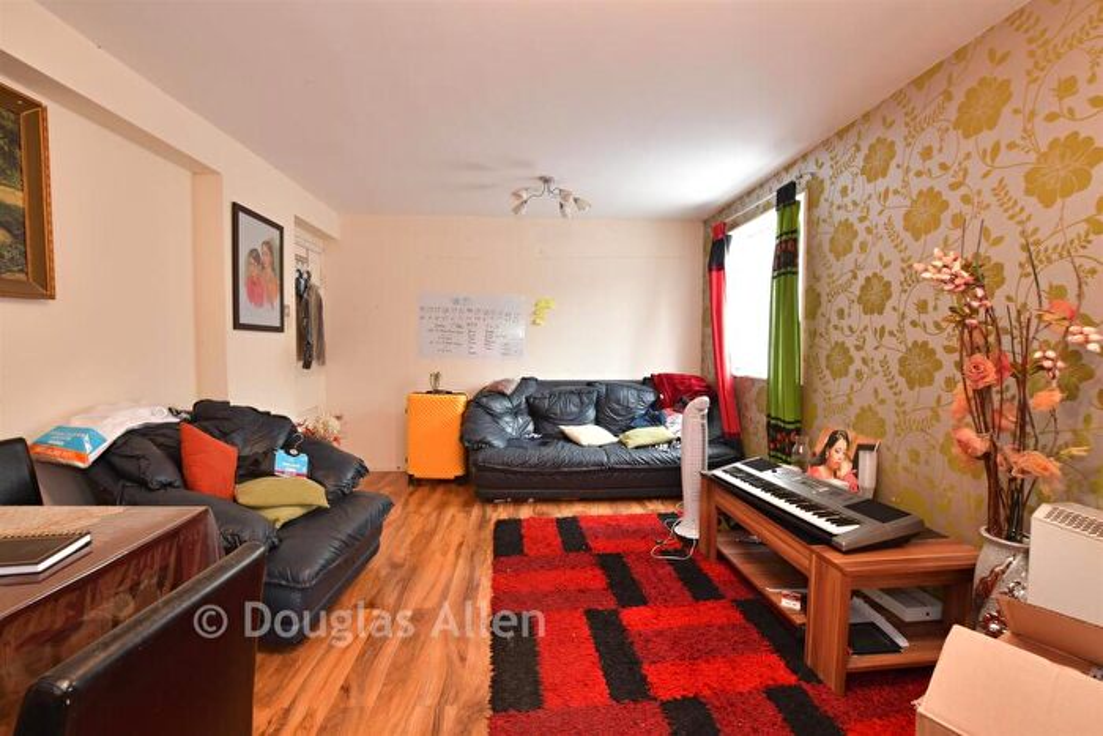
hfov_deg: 100.4
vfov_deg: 77.4
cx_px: 552
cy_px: 368
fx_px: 460
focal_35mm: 15
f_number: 8
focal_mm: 10
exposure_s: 1/1.6
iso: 200
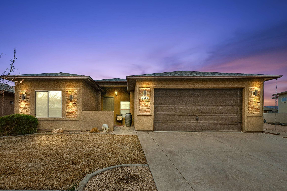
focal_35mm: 20
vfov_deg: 60.9
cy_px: 122
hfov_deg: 83.7
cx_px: 128
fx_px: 159
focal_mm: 10
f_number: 8
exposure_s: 1/800
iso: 320
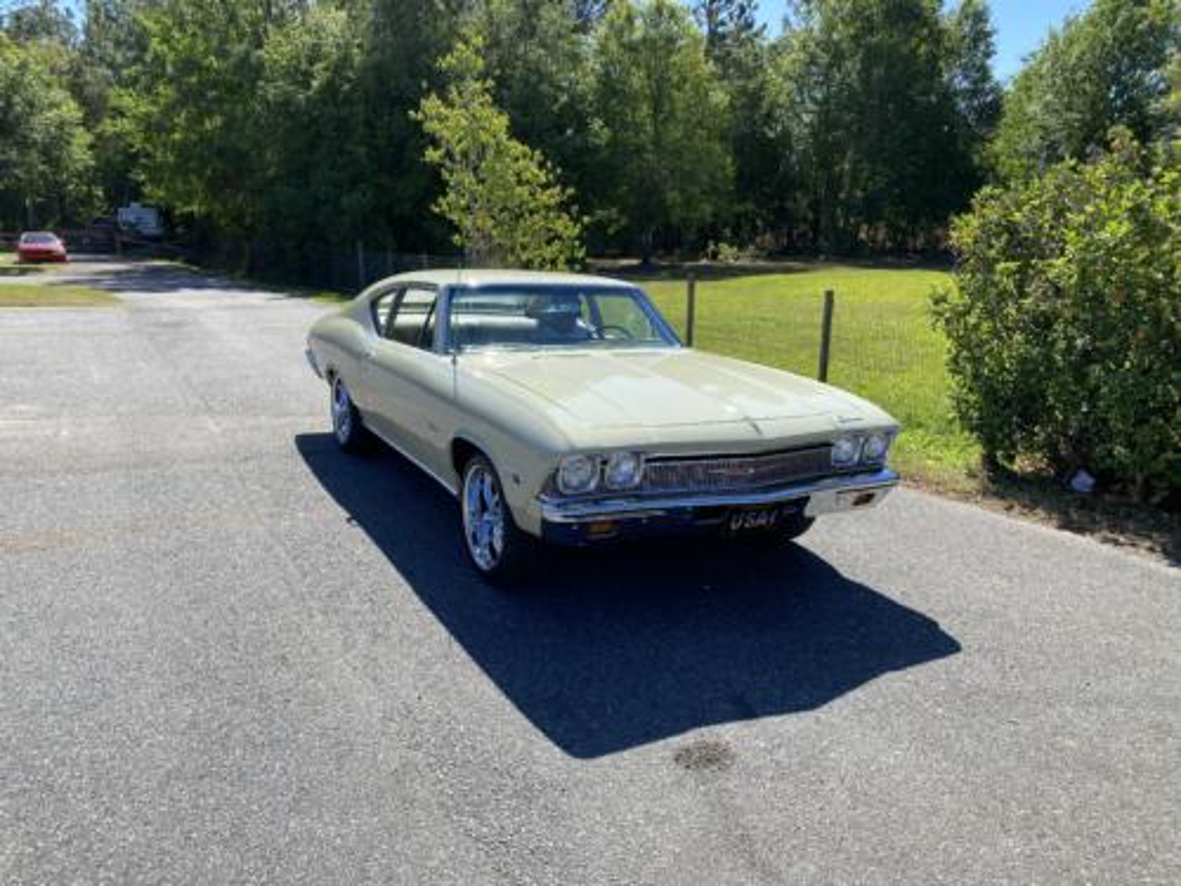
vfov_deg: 53.1
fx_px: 887
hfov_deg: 67.3
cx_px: 590
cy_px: 443
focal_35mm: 26
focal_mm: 4.25
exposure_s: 1/1754
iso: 32
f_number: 1.8
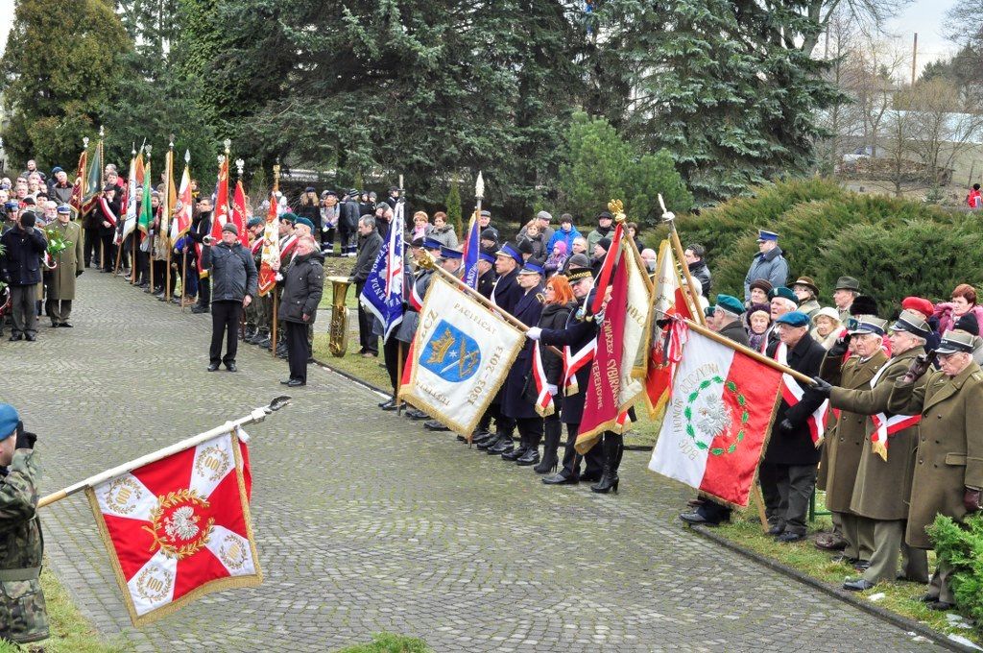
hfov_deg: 27.0
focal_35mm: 75
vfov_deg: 18.1
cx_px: 492
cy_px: 326
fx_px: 2045
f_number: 13
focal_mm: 50
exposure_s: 1/80
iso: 800
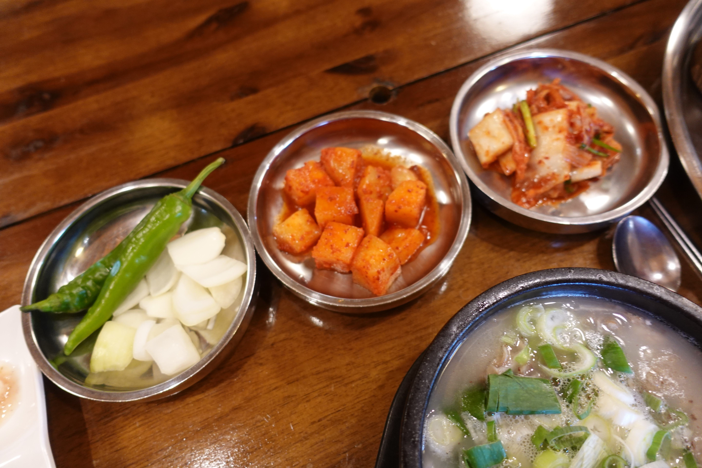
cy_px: 234
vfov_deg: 53.1
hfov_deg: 73.7
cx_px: 351
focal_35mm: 24
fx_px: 468
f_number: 1.8
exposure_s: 1/60
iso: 500
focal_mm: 8.8
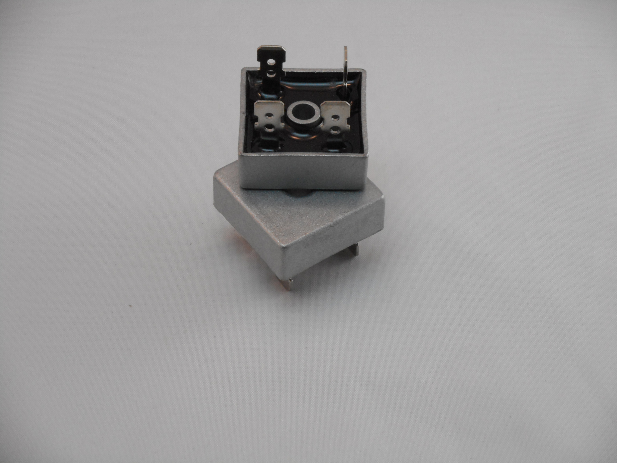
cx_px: 308
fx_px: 1818
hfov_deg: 19.3
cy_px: 232
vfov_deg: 14.5
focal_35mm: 102
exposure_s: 1/60
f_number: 5.8
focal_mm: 18.2
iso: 450
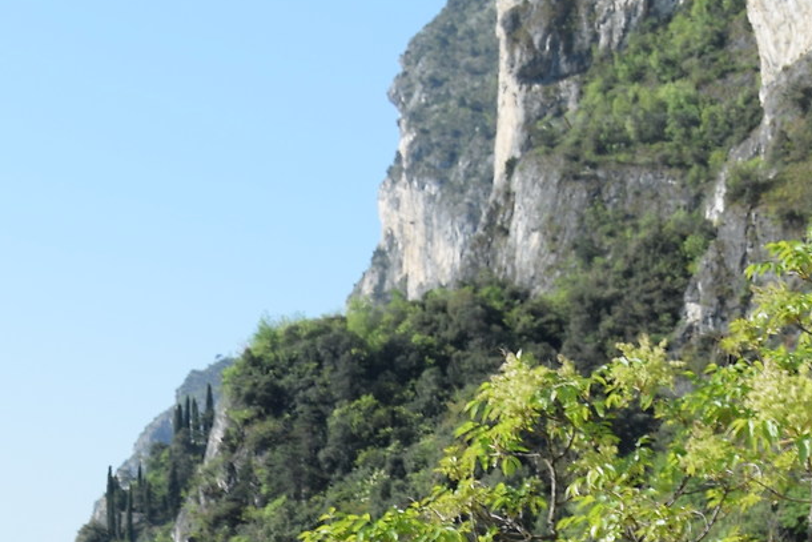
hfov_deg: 16.5
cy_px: 1035
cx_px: 309
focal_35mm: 124
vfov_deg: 10.3
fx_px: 2797
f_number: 7.1
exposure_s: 1/200
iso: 100
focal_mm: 21
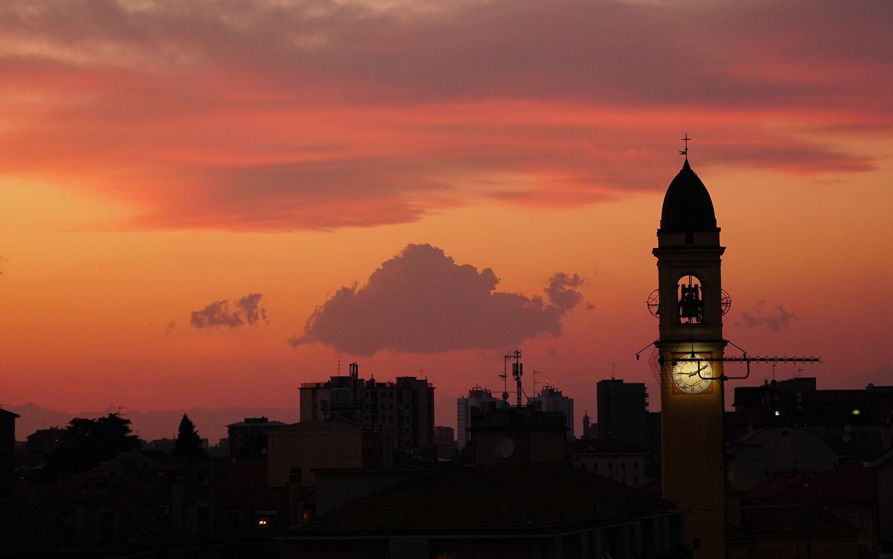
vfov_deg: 11.2
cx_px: 462
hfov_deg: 17.9
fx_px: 2841
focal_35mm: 117
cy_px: 190
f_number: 4.5
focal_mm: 55
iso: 640
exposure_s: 1/100
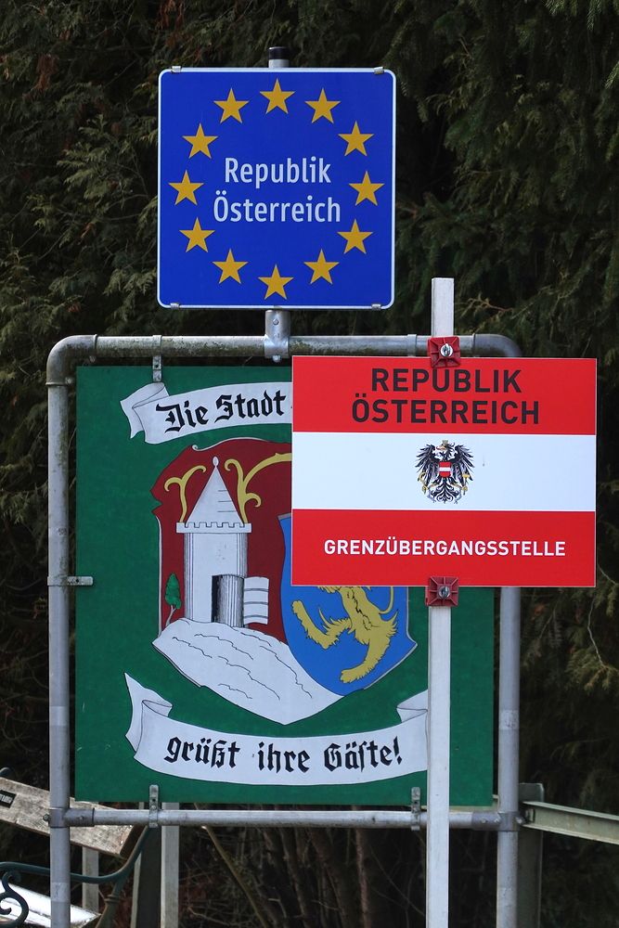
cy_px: 464
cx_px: 310
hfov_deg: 6.9
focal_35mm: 200
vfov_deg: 10.3
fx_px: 5156
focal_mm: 72
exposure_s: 1/320
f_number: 4.5
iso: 125
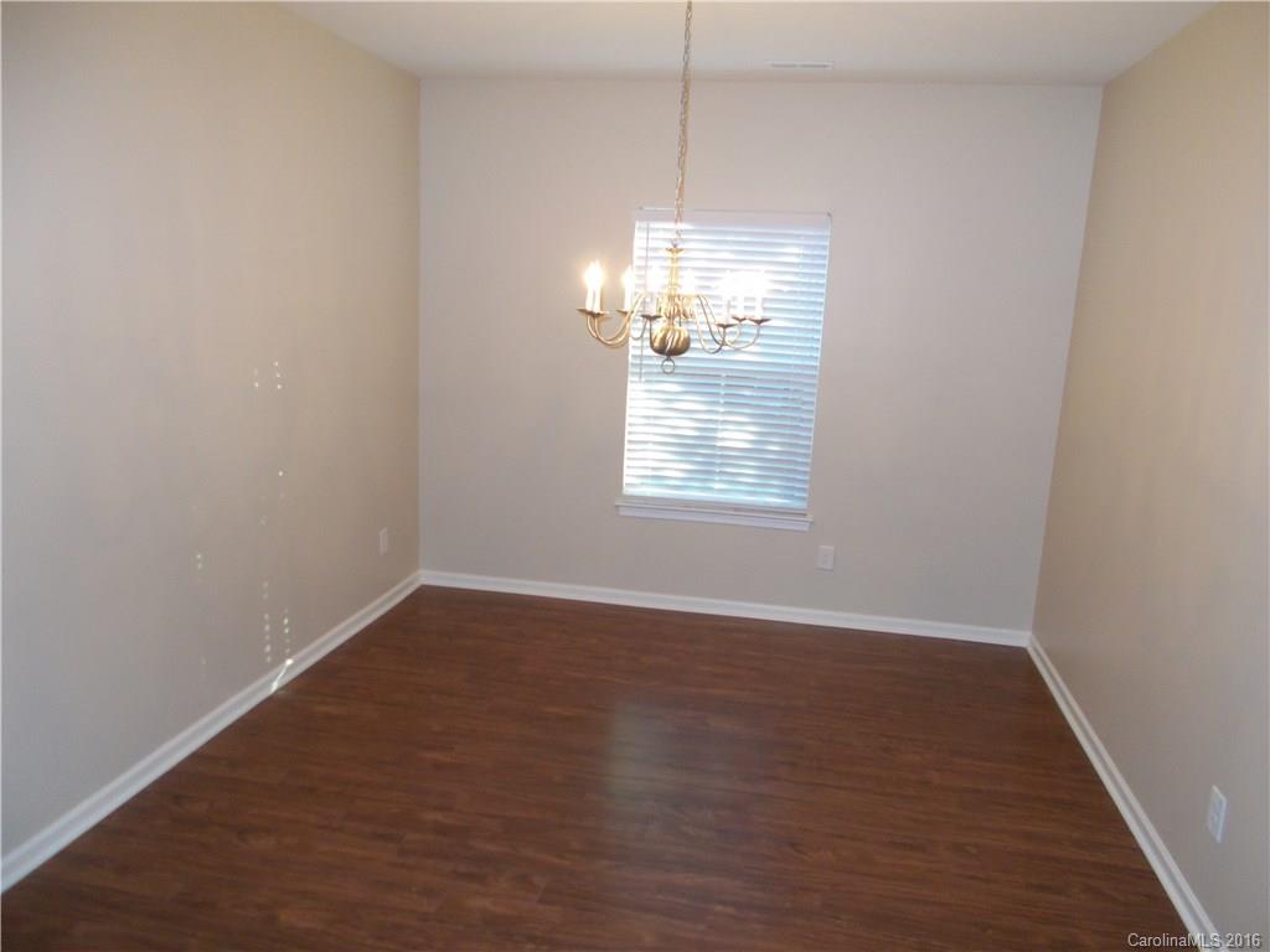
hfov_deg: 67.3
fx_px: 954
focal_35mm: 26
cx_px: 635
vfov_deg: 53.1
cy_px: 476
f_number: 3.2
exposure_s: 1/25
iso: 220
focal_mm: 4.6
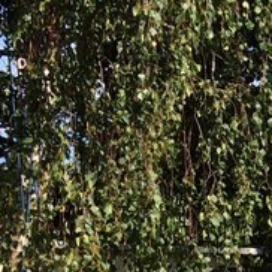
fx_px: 1325
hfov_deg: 10.0
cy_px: 359
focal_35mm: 149
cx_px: 699
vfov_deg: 11.4
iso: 32
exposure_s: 1/1172
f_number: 2.2
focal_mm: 4.12
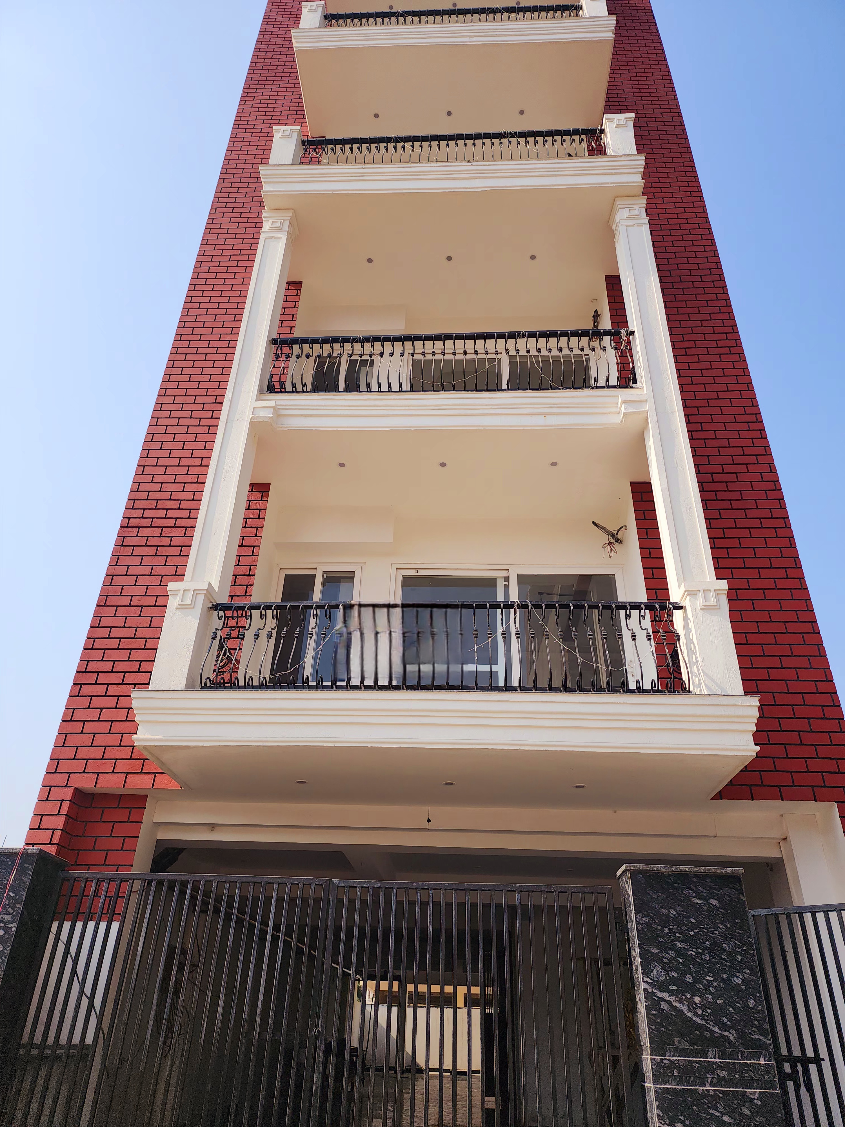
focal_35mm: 23
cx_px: 422
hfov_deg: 58.9
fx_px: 749
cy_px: 564
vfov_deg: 73.9
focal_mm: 6.4
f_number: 1.8
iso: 12
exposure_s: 1/909
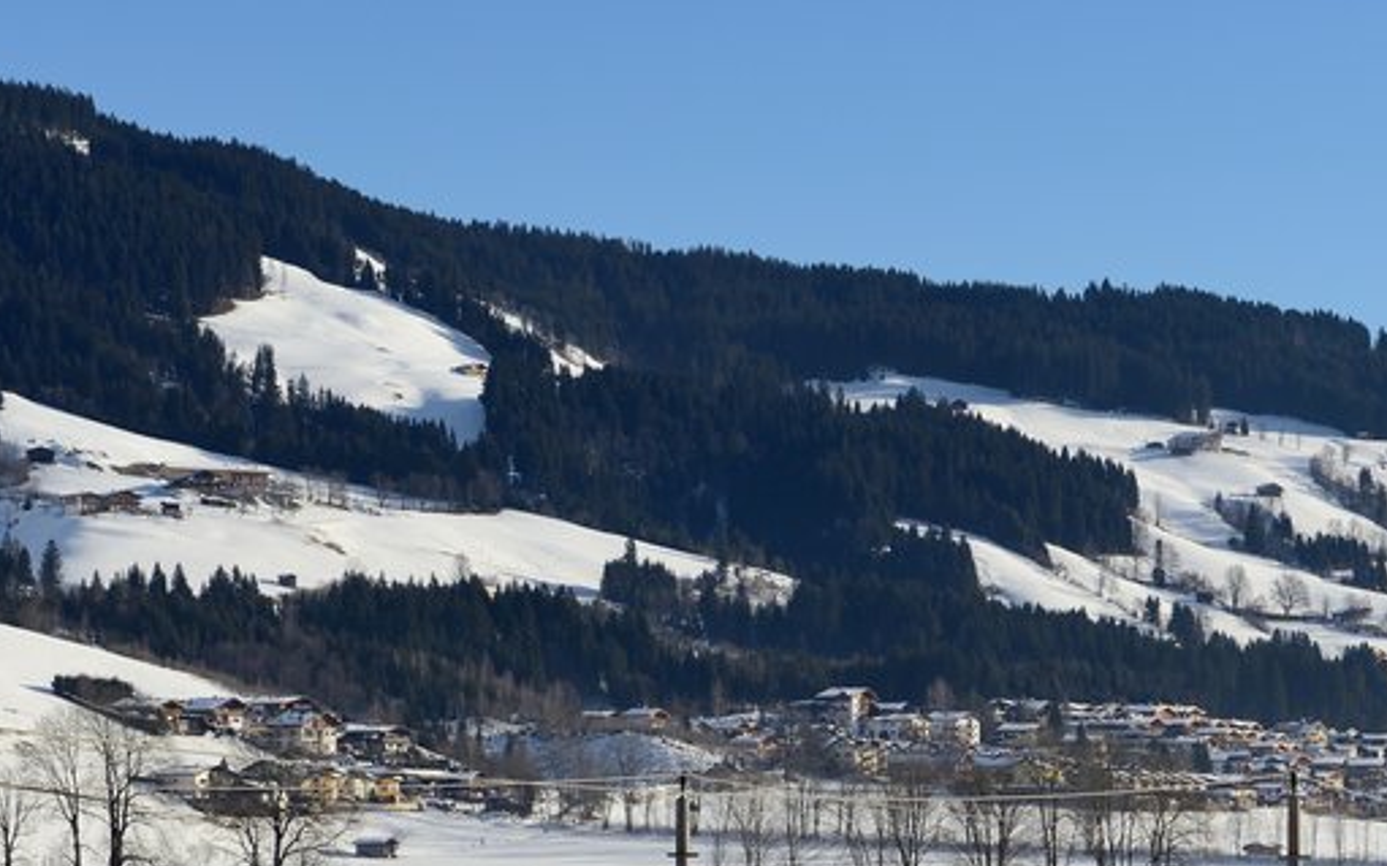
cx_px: 1126
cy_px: 823
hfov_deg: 15.5
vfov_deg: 9.7
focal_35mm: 134
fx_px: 5064
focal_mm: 56
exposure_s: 1/1600
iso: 200
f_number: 6.3
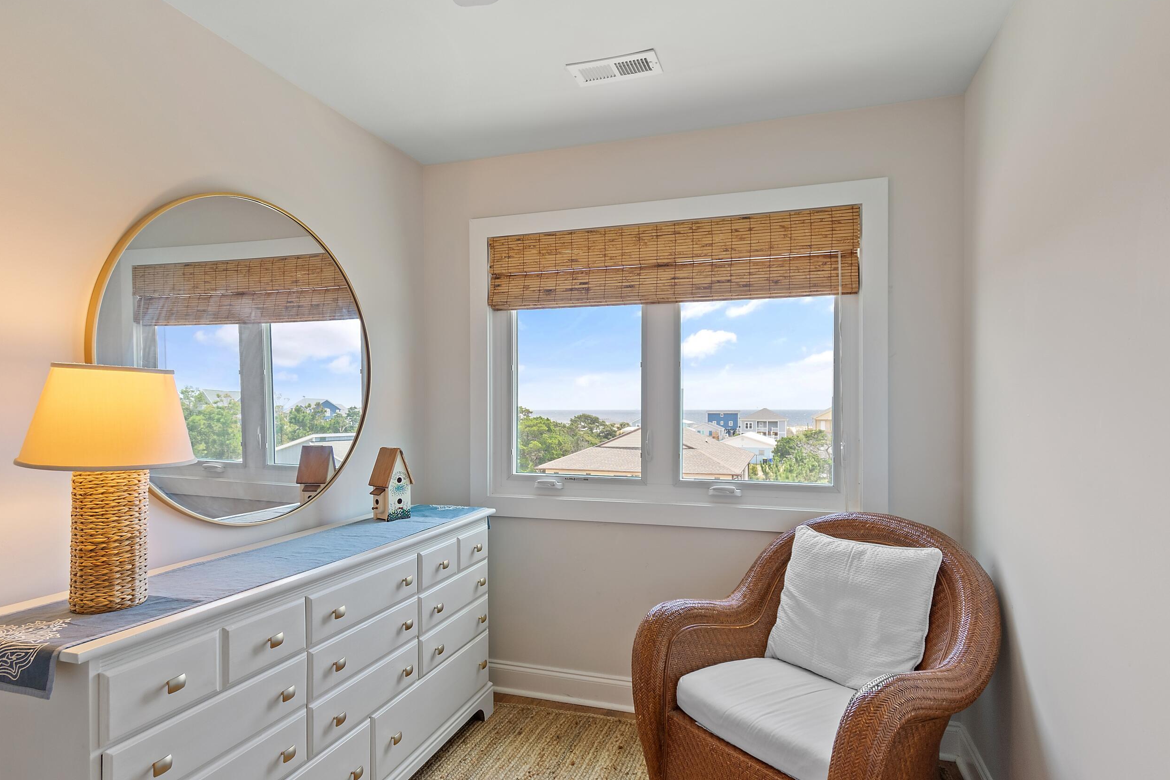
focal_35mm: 18
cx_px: 594
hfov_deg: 90.0
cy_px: 424
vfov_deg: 67.3
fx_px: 585
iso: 100
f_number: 4.5
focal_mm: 10
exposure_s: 1/13
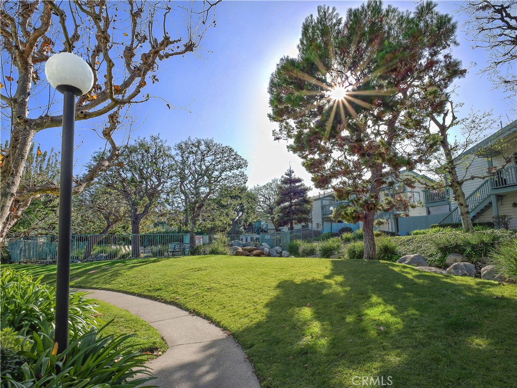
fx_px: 269
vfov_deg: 71.7
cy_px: 194
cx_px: 258
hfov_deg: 87.7
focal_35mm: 18
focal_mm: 9
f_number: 10
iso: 160
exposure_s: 1/160
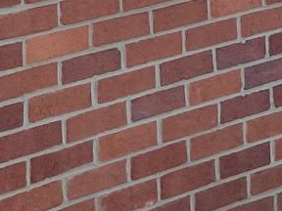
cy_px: -474
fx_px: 1507
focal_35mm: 185
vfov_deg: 7.0
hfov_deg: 10.5
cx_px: -46
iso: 32
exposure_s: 1/619
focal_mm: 4.2
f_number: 1.6
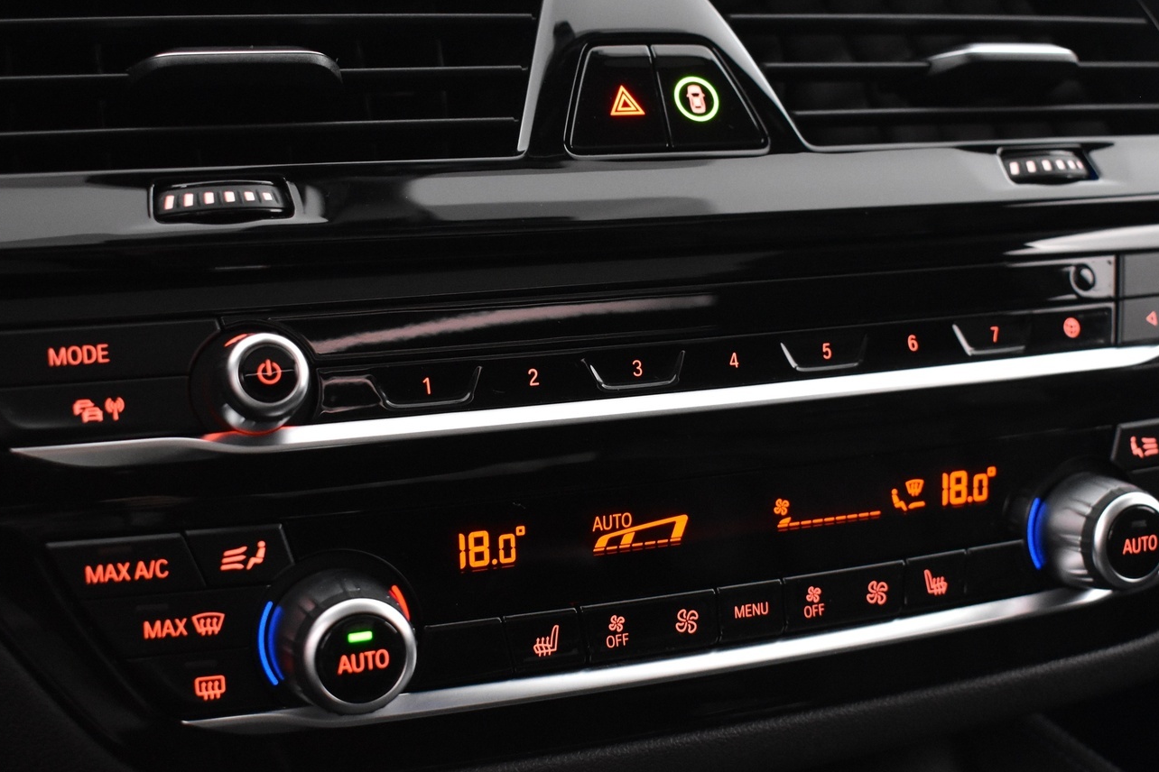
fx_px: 1706
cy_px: 437
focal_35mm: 53
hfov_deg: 37.5
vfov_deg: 25.5
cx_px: 602
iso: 3200
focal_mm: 28
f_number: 4.2
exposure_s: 1/20
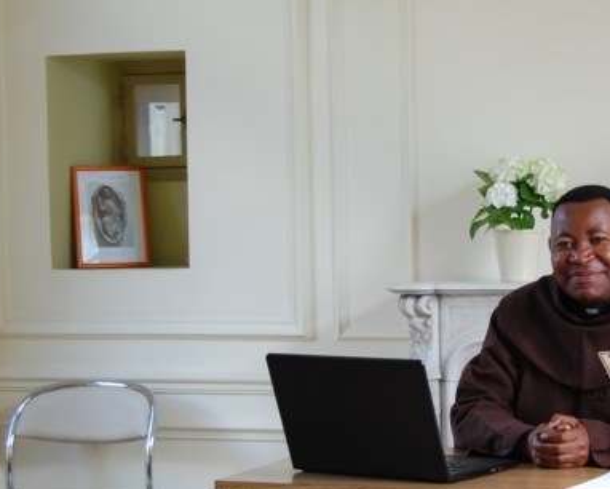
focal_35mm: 116
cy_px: 256
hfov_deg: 16.4
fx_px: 2093
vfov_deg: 13.3
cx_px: 508
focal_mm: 45
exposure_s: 1/30
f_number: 5.3
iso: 400
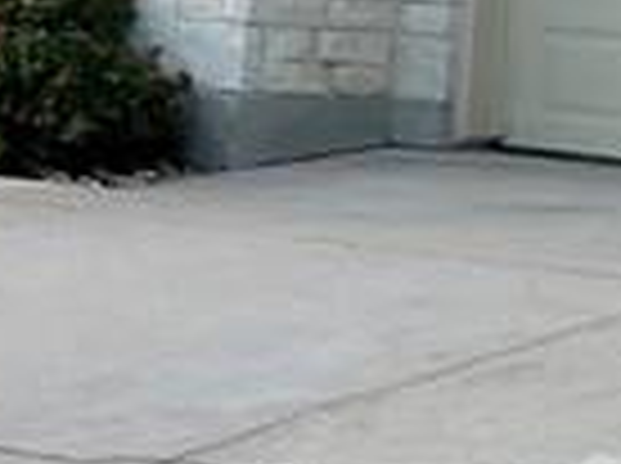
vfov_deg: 7.6
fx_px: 3456
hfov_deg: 9.3
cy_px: -9
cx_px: -788
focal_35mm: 193
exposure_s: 1/609
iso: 32
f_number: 1.6
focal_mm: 4.2
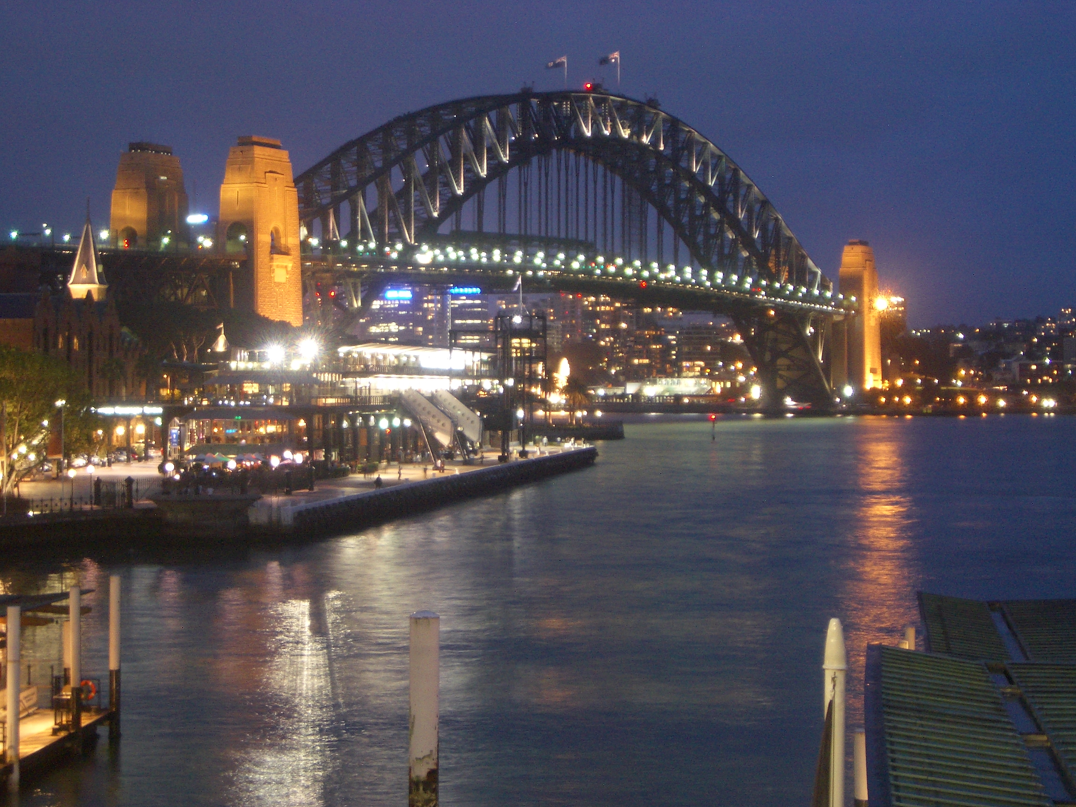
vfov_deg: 19.9
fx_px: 2300
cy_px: 404
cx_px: 538
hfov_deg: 26.3
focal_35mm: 74
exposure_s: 2
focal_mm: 12.2
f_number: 3.9
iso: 100
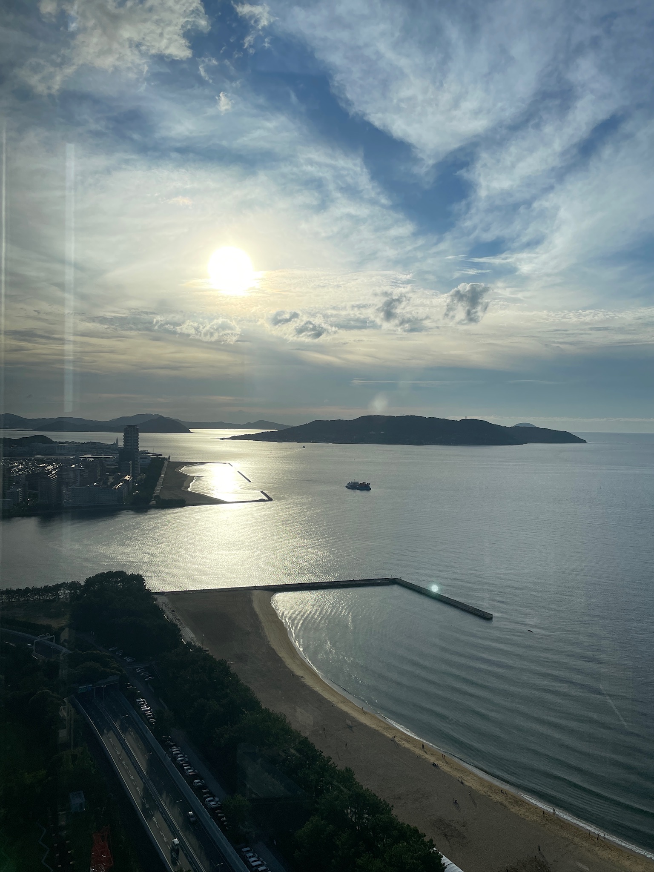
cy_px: 436
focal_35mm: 26
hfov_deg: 53.1
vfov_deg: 67.3
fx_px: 655
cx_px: 327
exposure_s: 1/9091
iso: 32
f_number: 1.6
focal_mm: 4.2
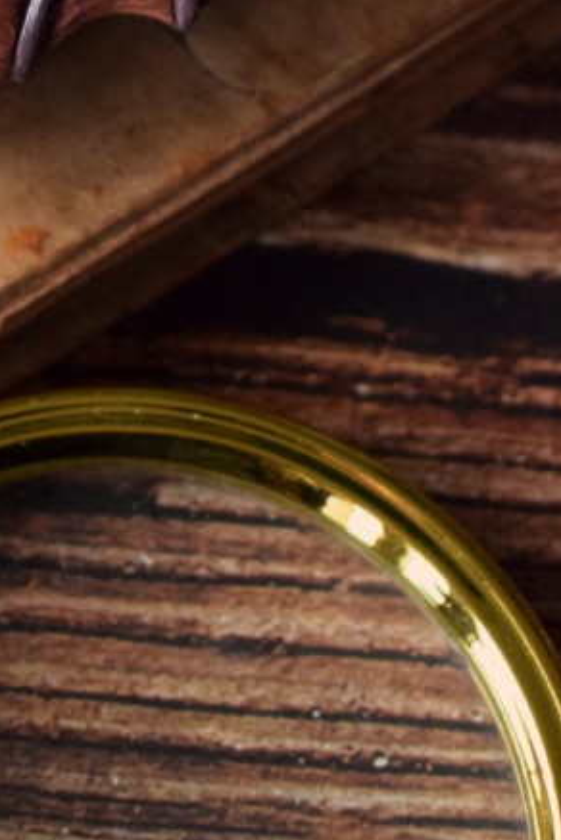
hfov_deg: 9.8
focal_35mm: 138
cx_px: -129
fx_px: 3228
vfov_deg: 14.4
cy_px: -129
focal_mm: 35
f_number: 4.5
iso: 4500
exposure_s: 1/60
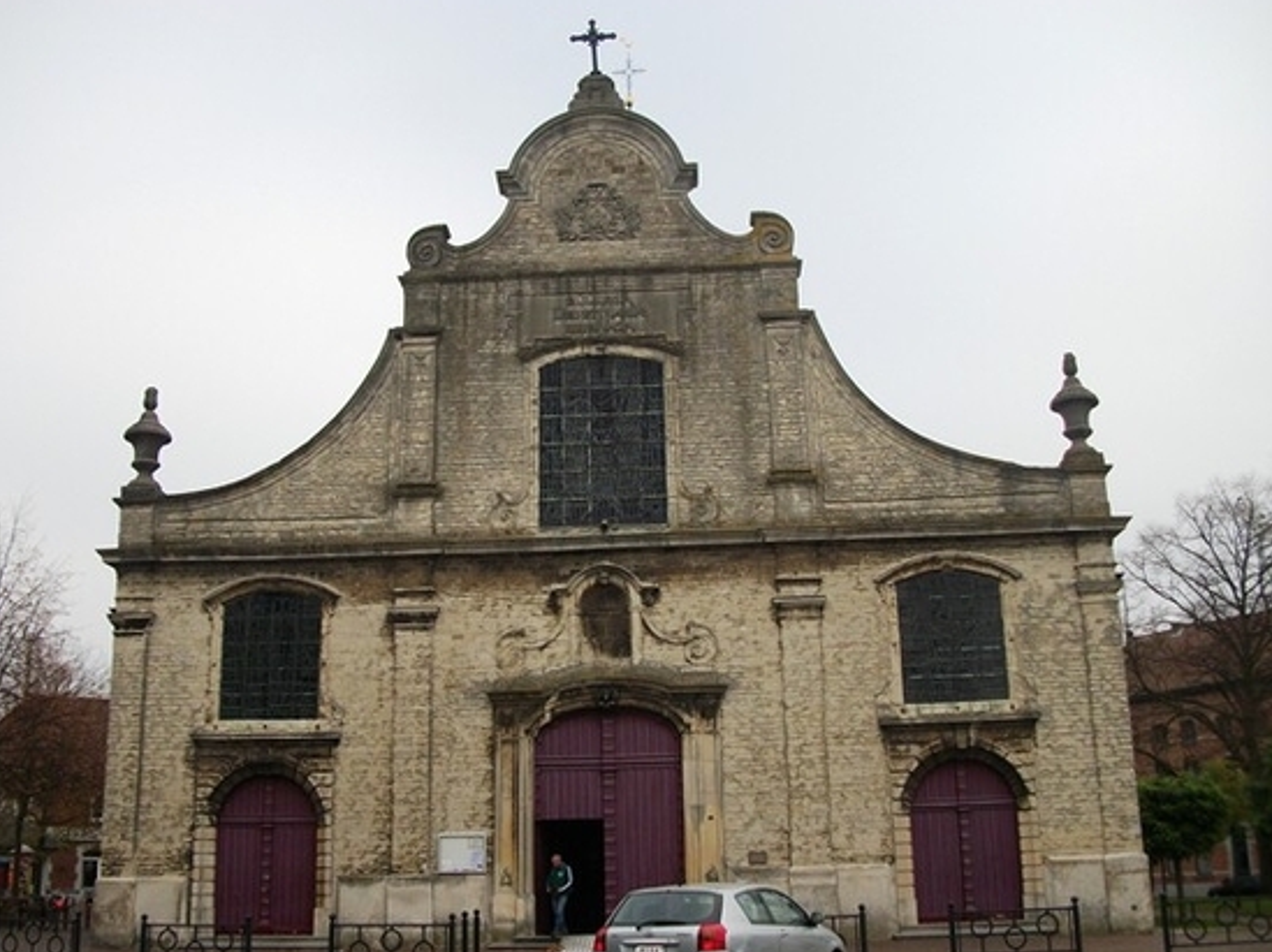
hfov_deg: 52.6
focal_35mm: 35
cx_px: 582
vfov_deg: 40.6
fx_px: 1285
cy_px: 493
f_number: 2.9
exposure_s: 1/400
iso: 80
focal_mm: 5.7
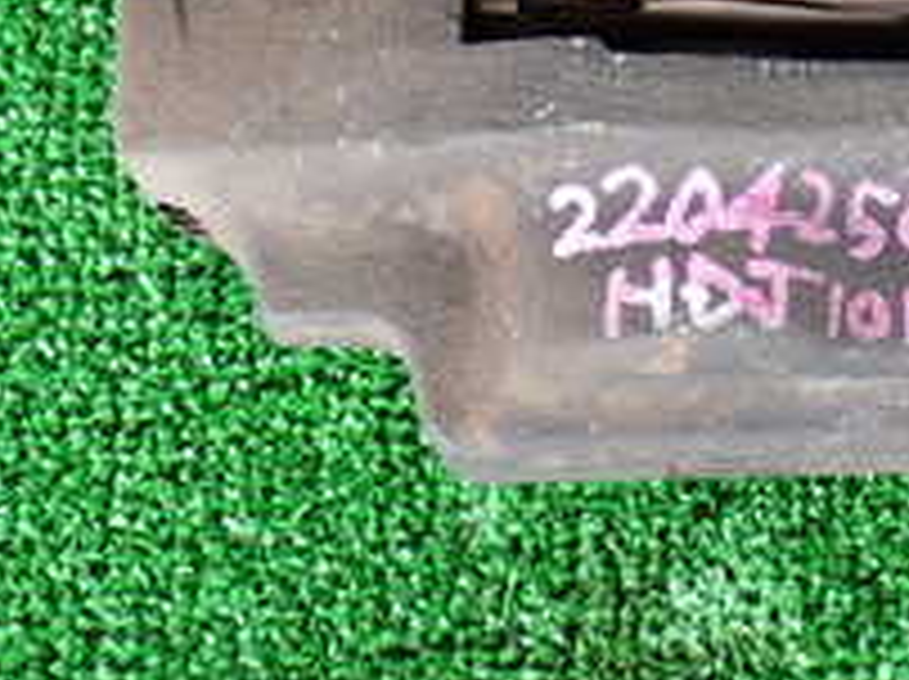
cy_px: -162
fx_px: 3200
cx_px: 932
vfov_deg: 11.8
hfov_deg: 15.8
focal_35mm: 122
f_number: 2.8
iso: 320
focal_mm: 7.31
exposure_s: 1/40
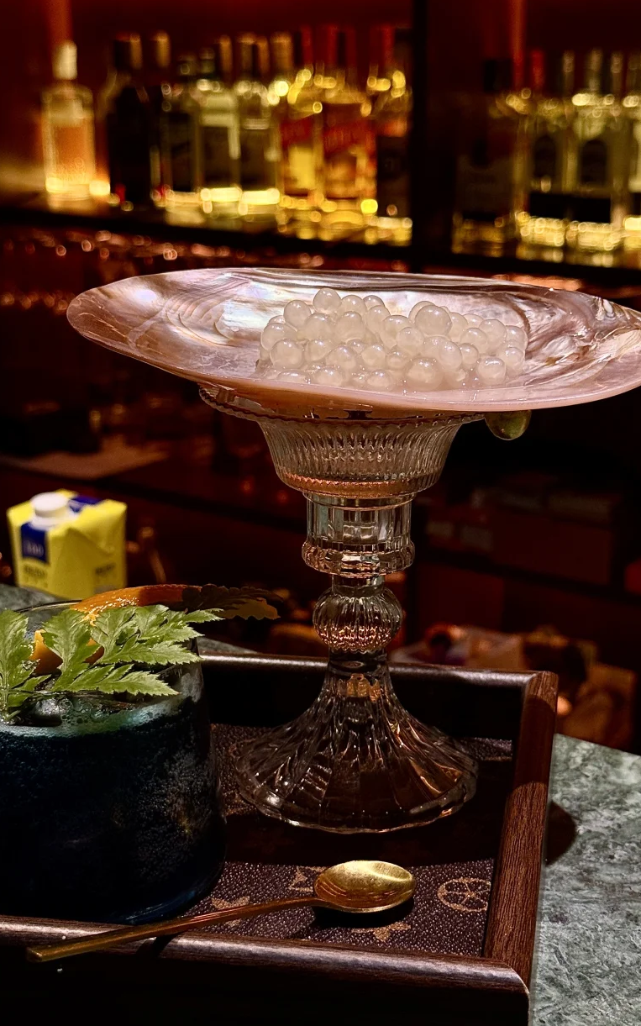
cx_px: 301
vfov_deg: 34.0
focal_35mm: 60
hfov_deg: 21.6
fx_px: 1677
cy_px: 567
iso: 80
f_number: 1.78
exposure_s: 1/50
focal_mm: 6.76
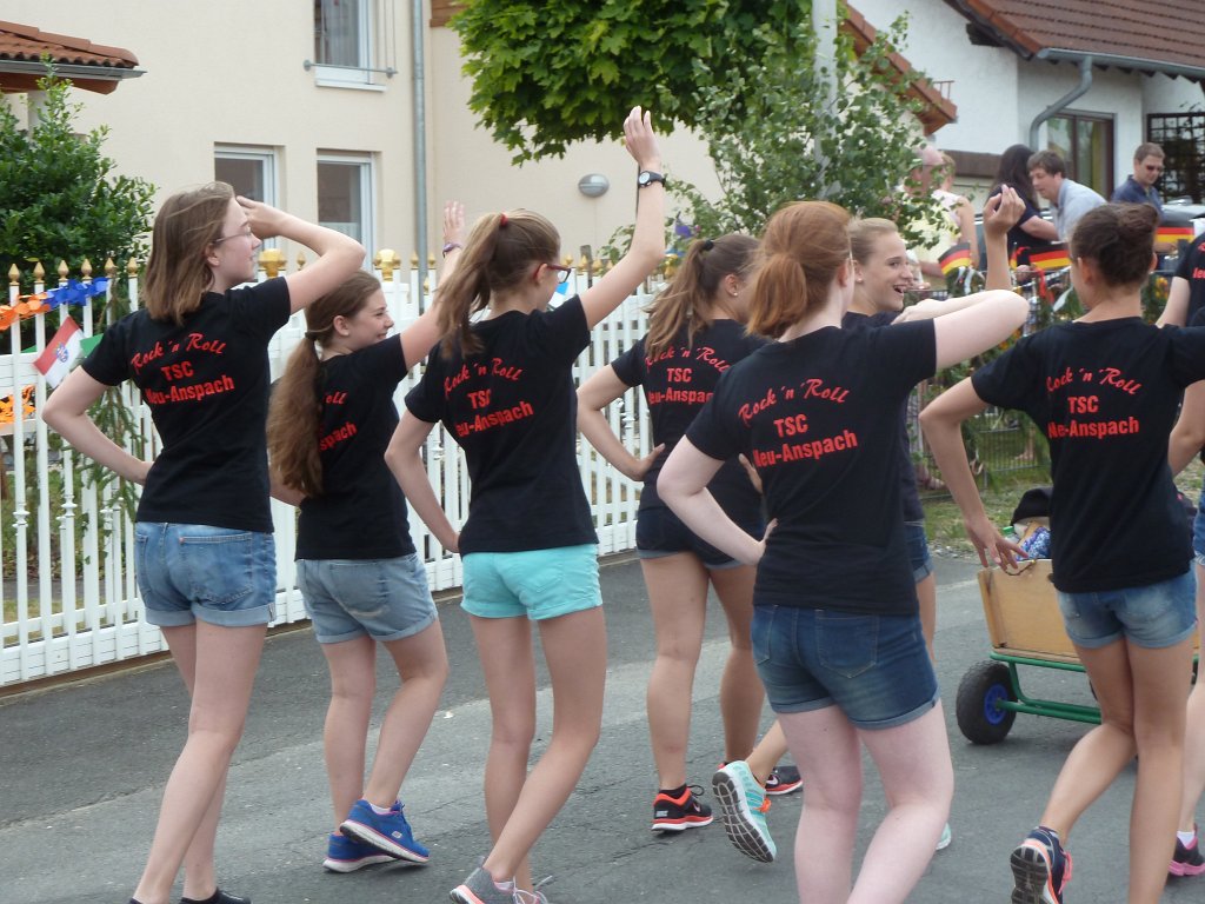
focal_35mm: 83
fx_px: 2889
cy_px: 452
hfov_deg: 23.6
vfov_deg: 17.8
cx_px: 602
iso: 125
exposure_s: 1/320
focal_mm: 13.7
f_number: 4.2
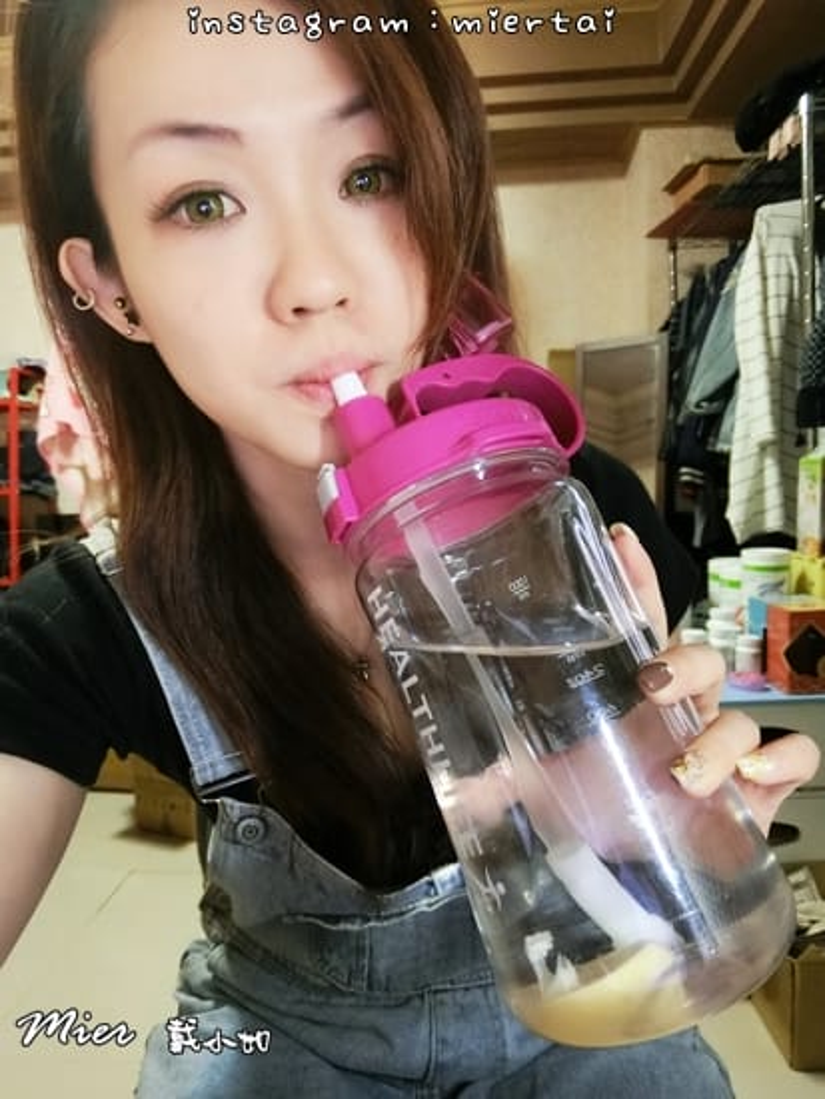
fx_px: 667
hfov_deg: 63.5
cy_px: 550
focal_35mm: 21
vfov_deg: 79.0
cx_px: 412
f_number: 2.8
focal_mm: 4.58
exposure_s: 1/25
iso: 500
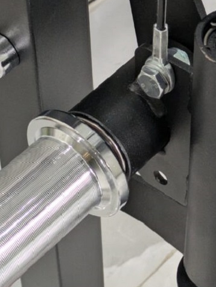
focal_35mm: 114
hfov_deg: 12.8
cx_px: 222
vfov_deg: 17.2
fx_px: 947
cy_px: 125
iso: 210
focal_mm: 5.43
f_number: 1.89
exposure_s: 1/33.3
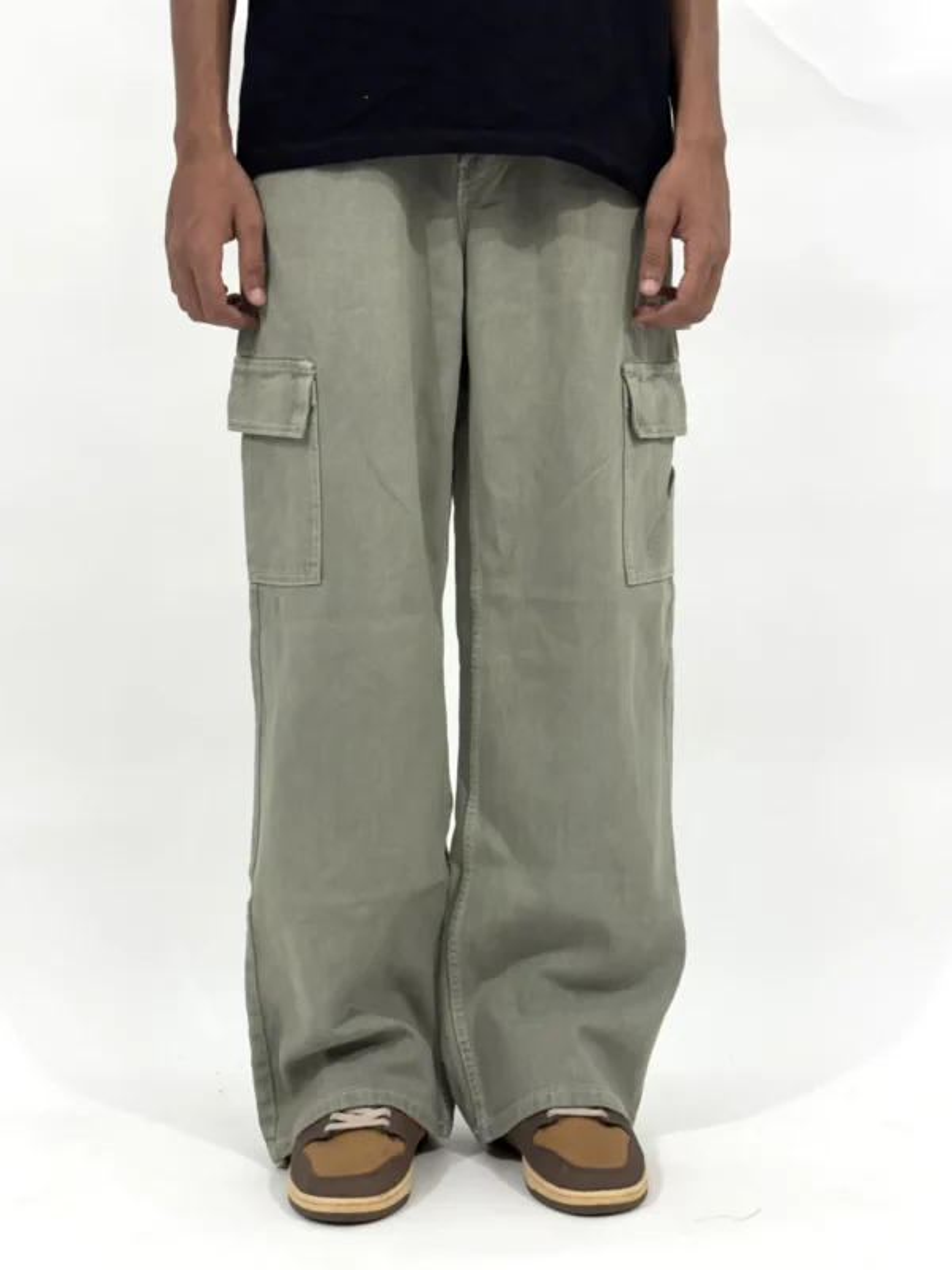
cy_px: 635
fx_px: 1907
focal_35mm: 52
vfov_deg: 36.8
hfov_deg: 28.0
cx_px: 476
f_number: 1.6
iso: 80
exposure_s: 1/100
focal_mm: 5.96
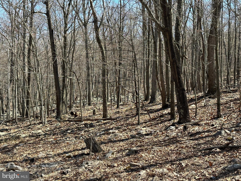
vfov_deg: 30.3
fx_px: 334
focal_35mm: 48
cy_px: 90
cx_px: 120
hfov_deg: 39.7
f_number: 1.78
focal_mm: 6.86
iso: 64
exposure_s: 1/1085
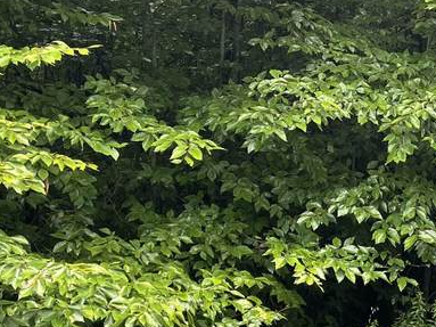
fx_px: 1095
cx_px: 416
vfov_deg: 16.6
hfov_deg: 21.8
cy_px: -5
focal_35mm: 87
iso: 32
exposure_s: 1/121
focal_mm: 4.2
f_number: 1.6
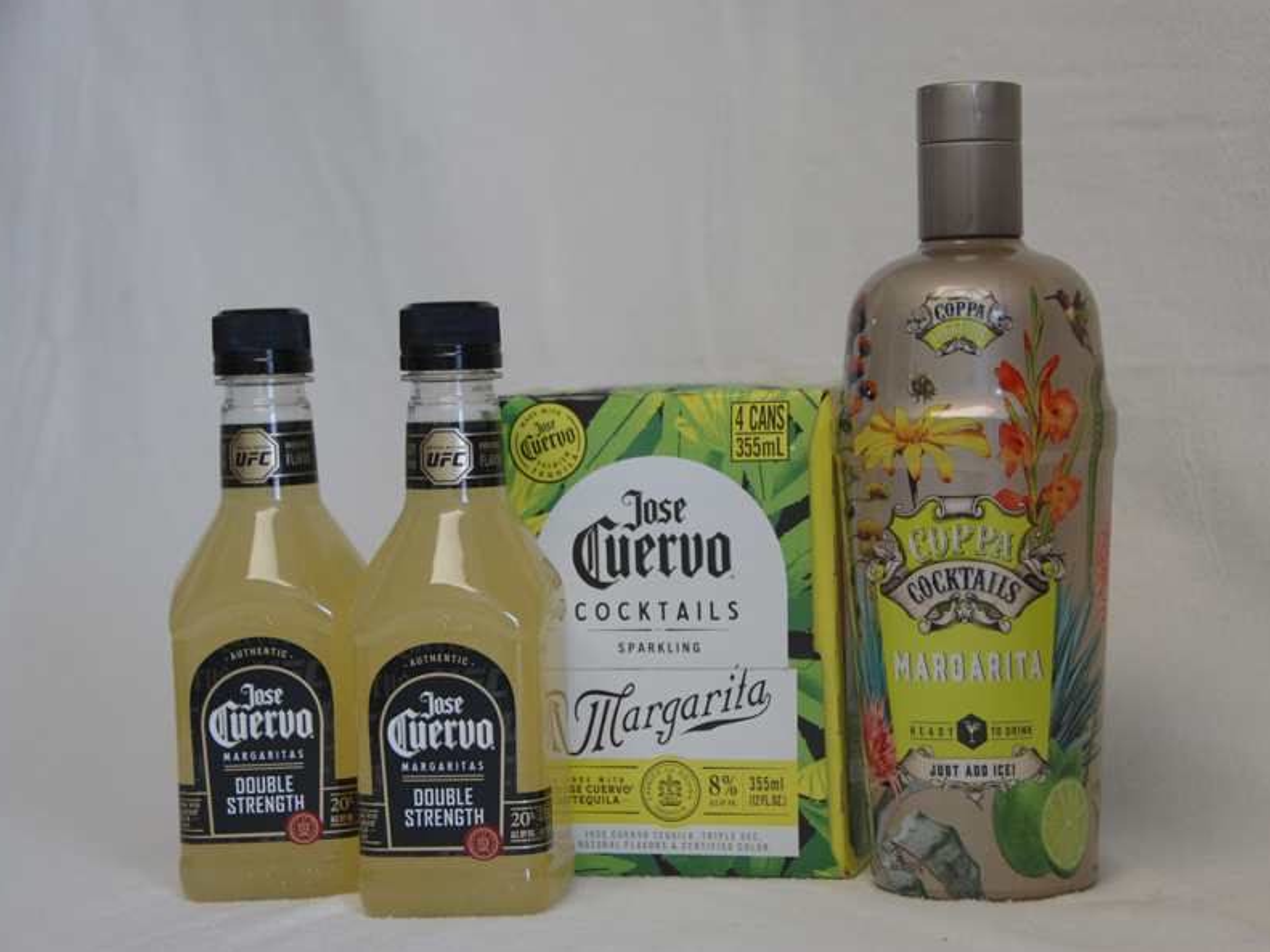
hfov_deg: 23.8
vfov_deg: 18.0
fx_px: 3008
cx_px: 681
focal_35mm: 82
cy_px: 475
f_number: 4.8
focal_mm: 50
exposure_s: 1/100
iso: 800
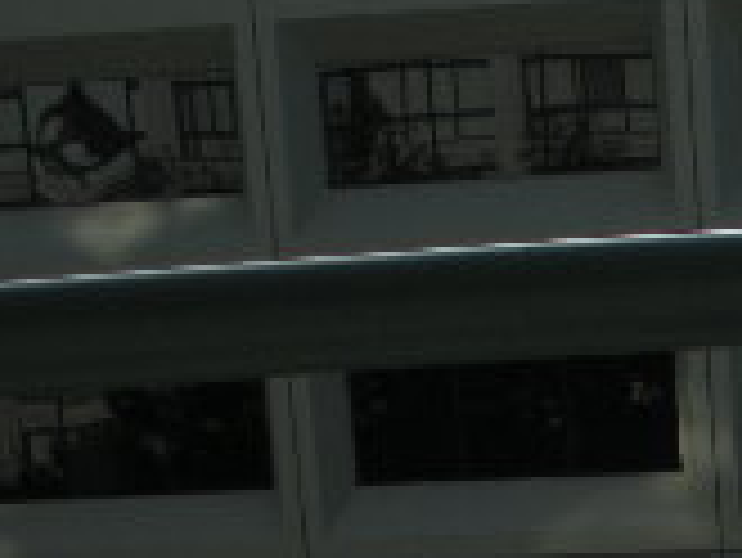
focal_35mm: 136
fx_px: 2917
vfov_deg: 10.4
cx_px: 1070
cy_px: 922
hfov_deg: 13.7
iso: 64
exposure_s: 1/860
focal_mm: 6.3
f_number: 3.5
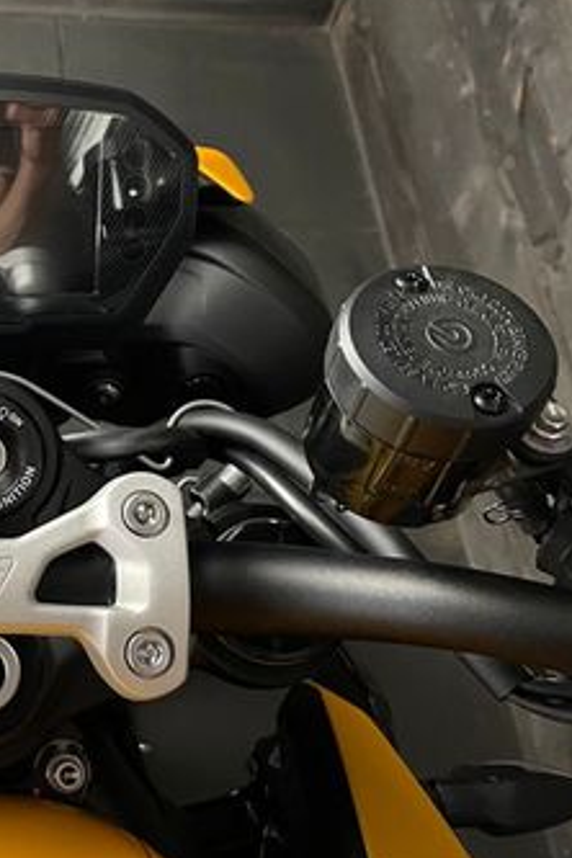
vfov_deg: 38.1
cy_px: 376
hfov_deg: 24.6
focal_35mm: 52
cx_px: -21
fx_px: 1239
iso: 500
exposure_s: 1/25
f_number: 1.6
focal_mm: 4.2
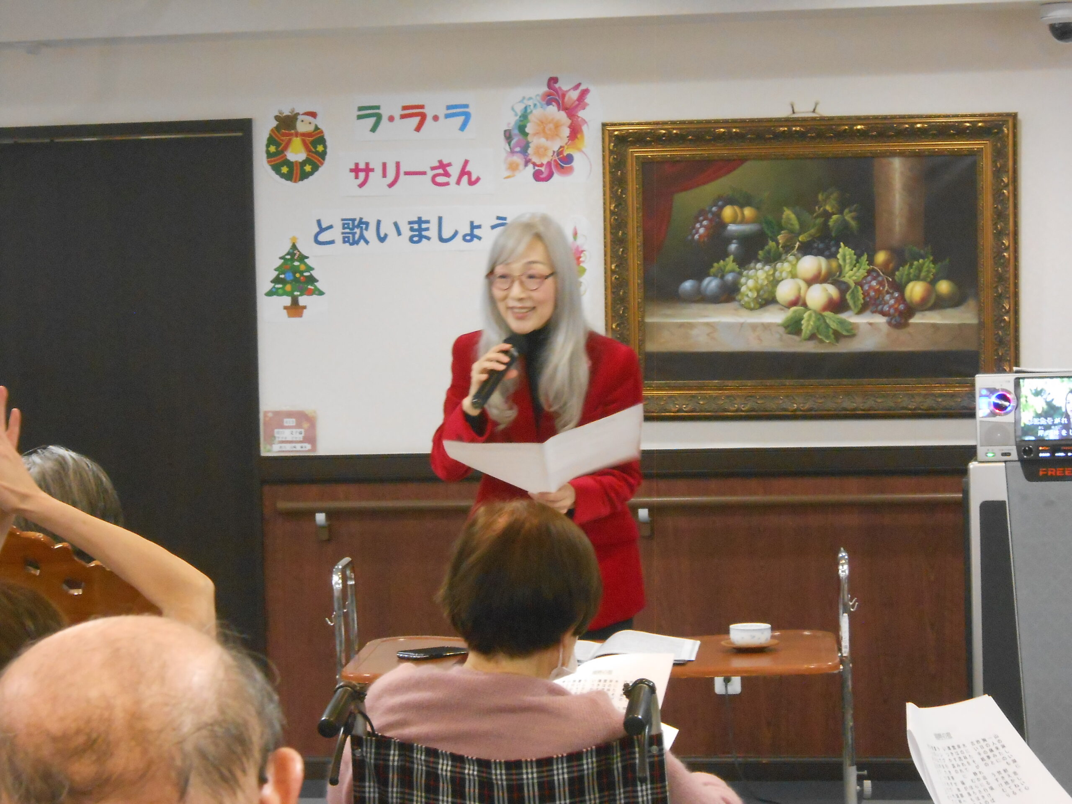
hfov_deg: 18.7
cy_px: 402
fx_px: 3252
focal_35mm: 105
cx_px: 536
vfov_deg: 14.1
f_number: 5
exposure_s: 1/15
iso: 800
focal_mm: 18.7
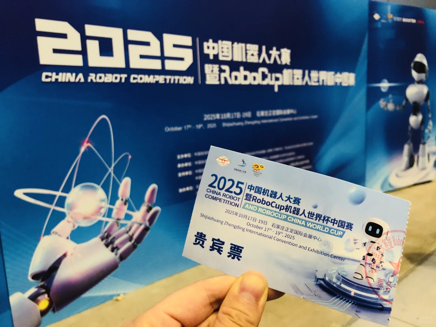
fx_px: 353
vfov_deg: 49.7
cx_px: 218
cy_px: 164
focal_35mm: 28
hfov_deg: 63.4
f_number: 1.8
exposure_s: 1/17
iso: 64
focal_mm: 4
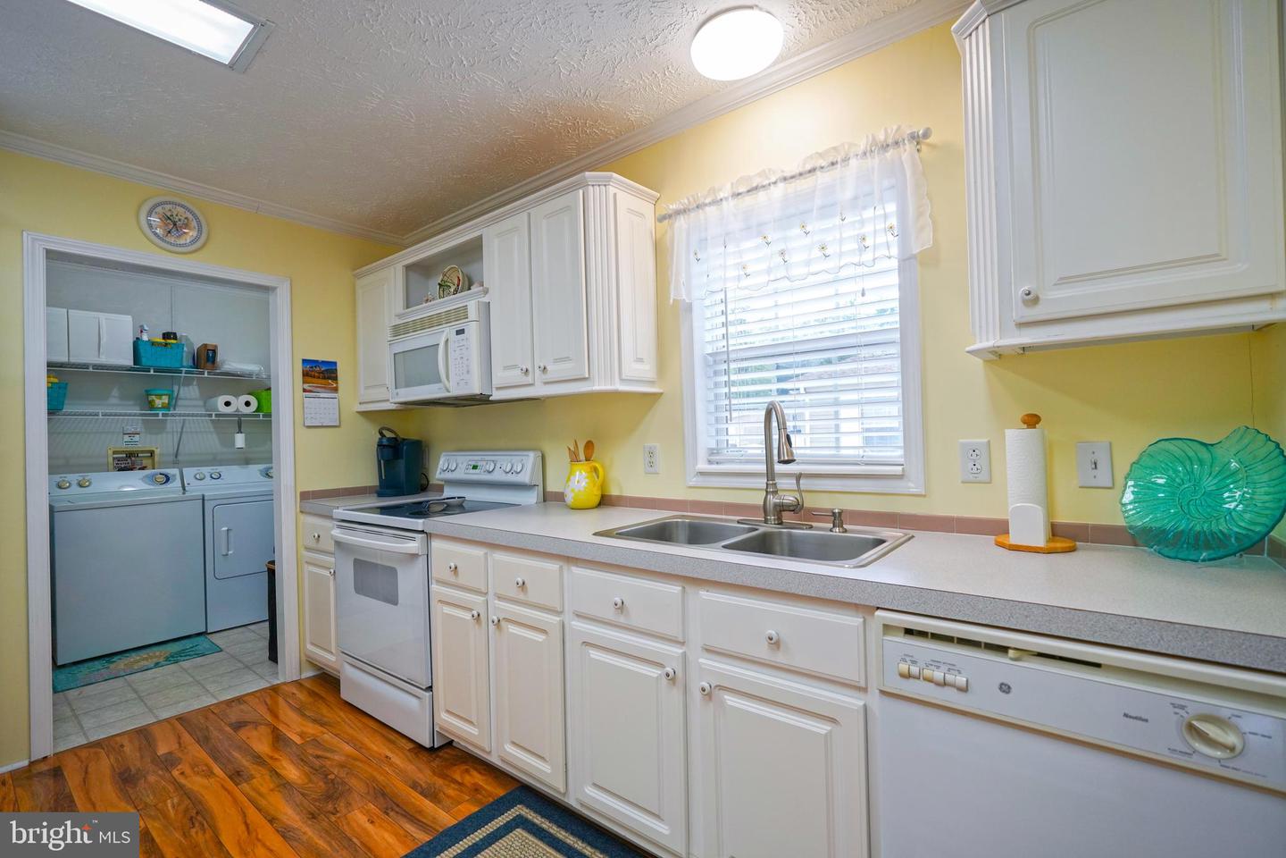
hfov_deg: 96.7
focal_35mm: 16
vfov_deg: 73.7
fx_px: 572
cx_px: 643
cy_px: 429
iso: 400
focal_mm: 16
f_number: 4
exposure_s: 1/160
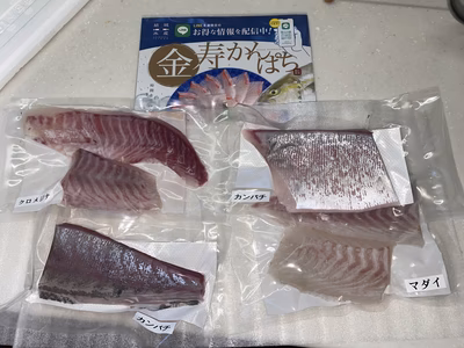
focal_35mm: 26
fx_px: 349
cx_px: 232
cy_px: 174
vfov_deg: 53.1
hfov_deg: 67.3
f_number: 1.8
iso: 32
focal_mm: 4.25
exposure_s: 1/174
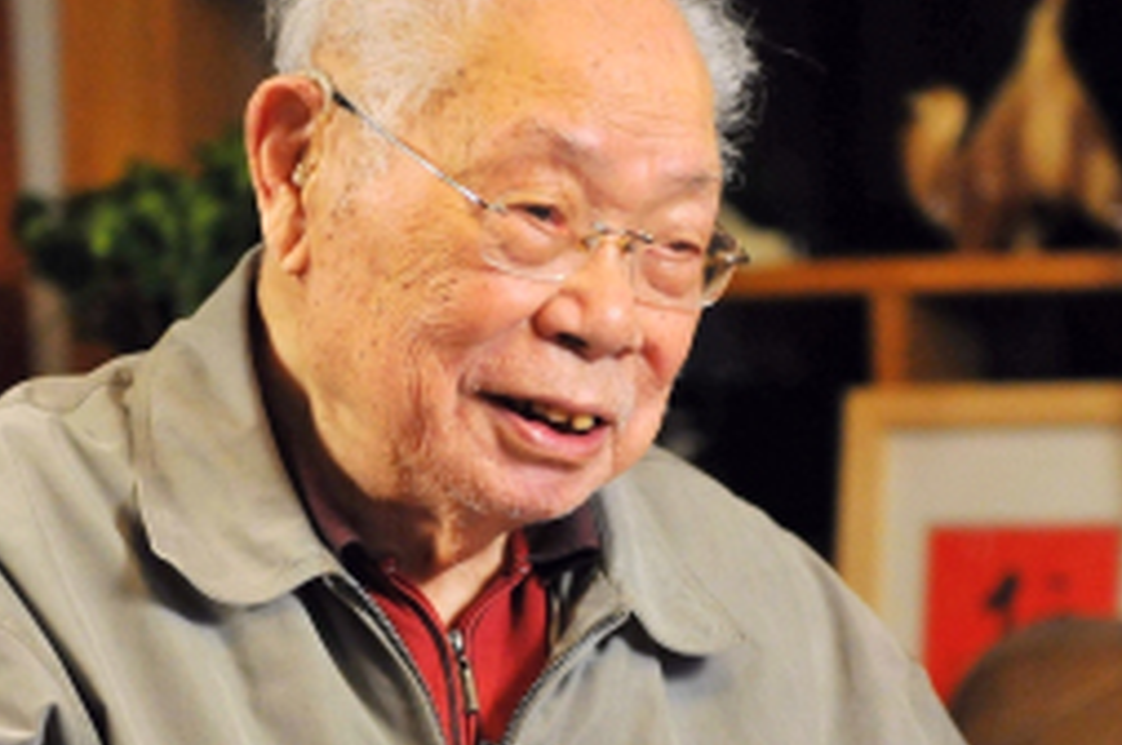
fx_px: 5167
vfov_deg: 8.2
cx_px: 563
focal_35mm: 166
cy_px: 539
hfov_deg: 12.4
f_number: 2.8
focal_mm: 70
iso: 4000
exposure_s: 1/320
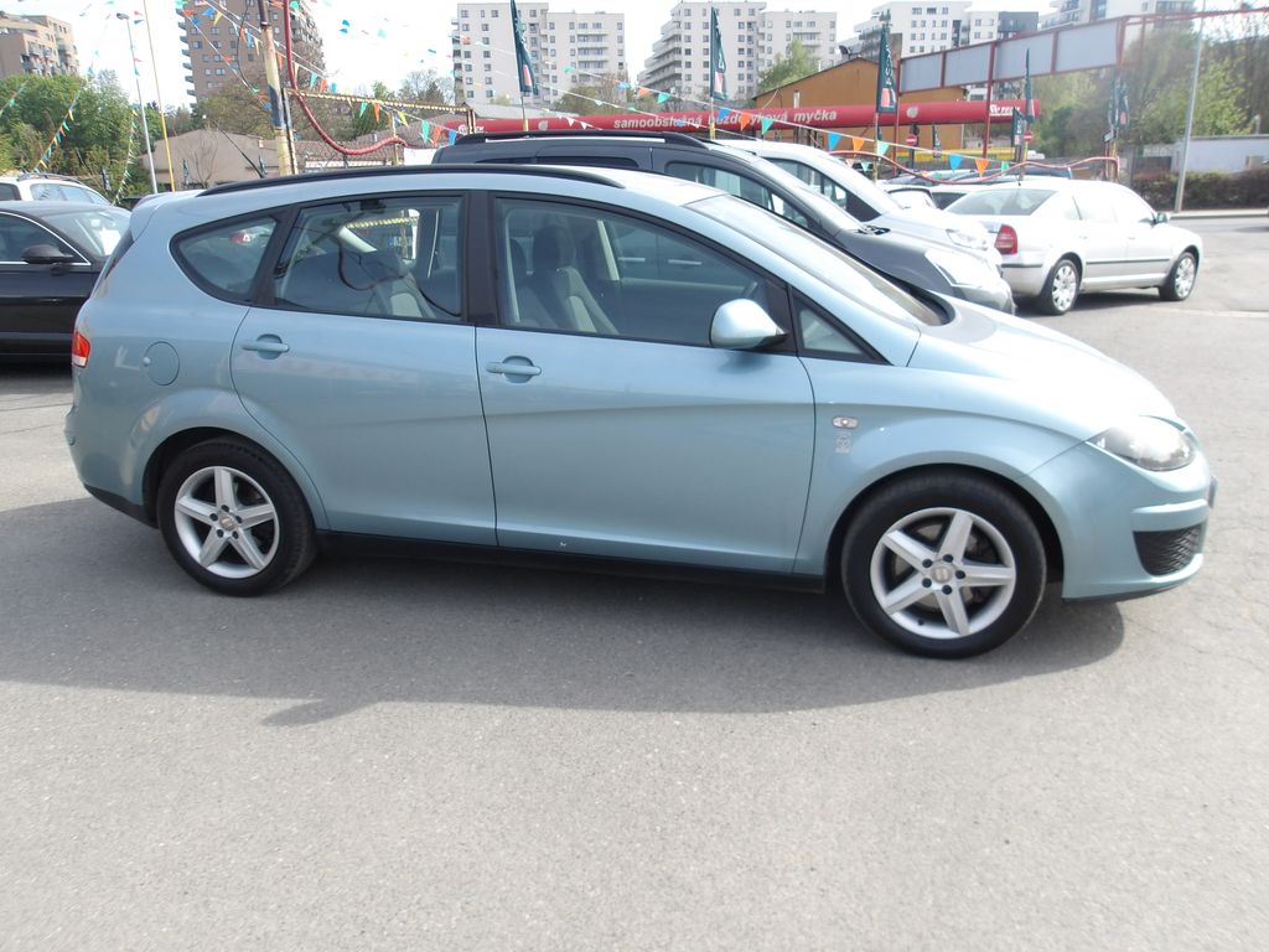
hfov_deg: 65.3
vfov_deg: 51.4
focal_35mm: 27
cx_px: 634
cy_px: 476
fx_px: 990
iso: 100
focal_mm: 4.9
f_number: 3
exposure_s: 1/476
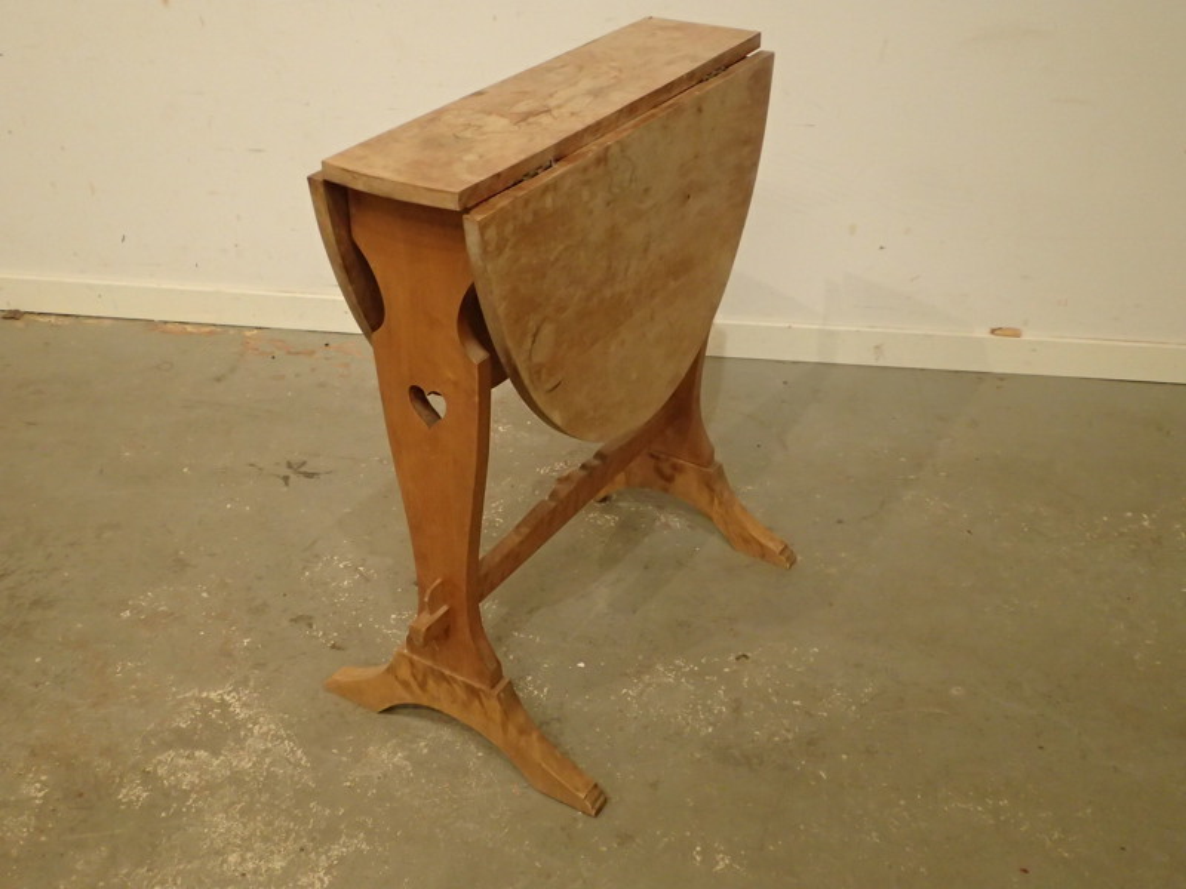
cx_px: 593
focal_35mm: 38
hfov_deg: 49.0
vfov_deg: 37.7
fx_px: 1302
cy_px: 444
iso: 800
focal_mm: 6.86
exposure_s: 1/80
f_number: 2.7
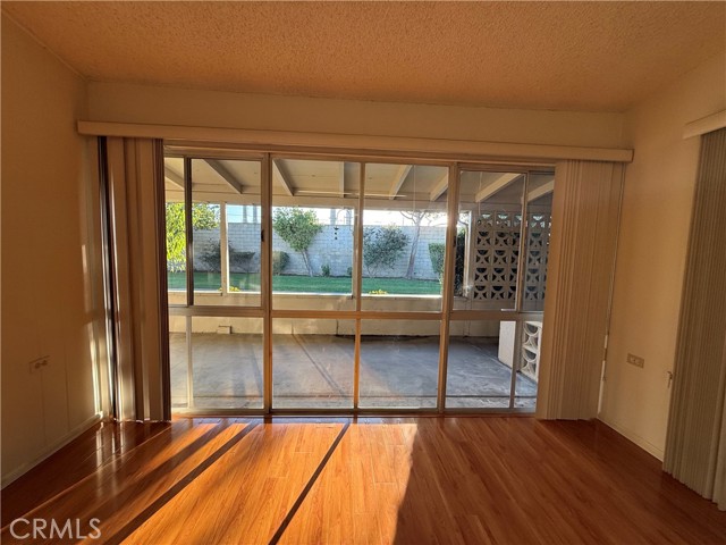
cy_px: 272
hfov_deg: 102.1
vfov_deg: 85.7
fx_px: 294
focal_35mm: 14
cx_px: 363
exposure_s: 1/139
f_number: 2.2
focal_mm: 2.22
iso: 64
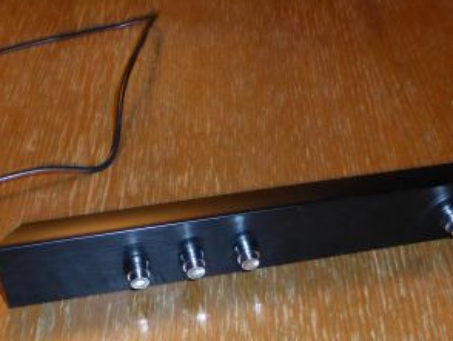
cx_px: 211
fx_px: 668
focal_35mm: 51
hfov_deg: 37.4
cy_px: 256
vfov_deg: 28.2
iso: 800
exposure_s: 1/25
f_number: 3.3
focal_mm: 4.3
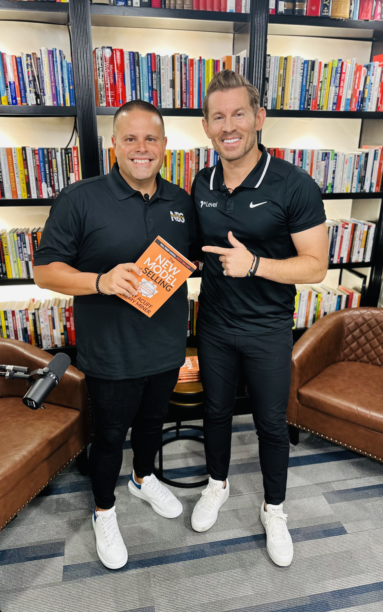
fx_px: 434
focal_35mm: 26
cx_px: 184
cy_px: 308
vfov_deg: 70.4
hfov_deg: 47.6
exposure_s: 1/120
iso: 100
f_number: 1.78
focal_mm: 6.86
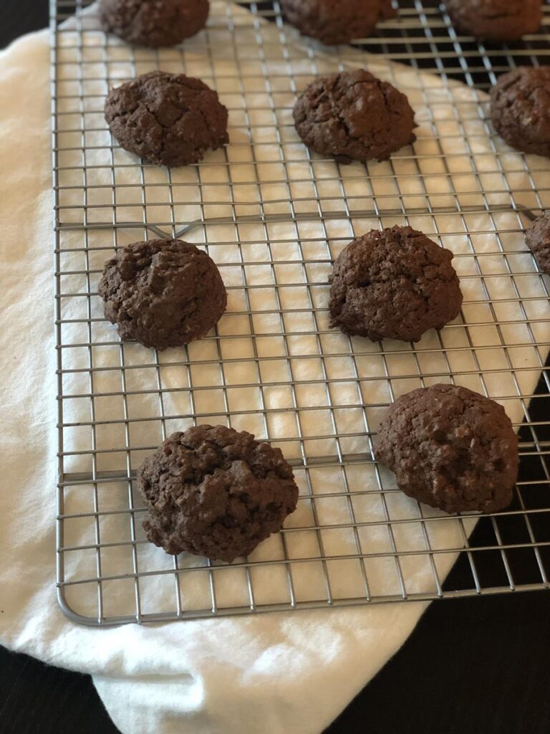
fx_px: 1102
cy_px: 367
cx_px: 275
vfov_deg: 36.8
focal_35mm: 52
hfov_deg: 28.0
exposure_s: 1/15
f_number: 2.4
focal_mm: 6
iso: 160
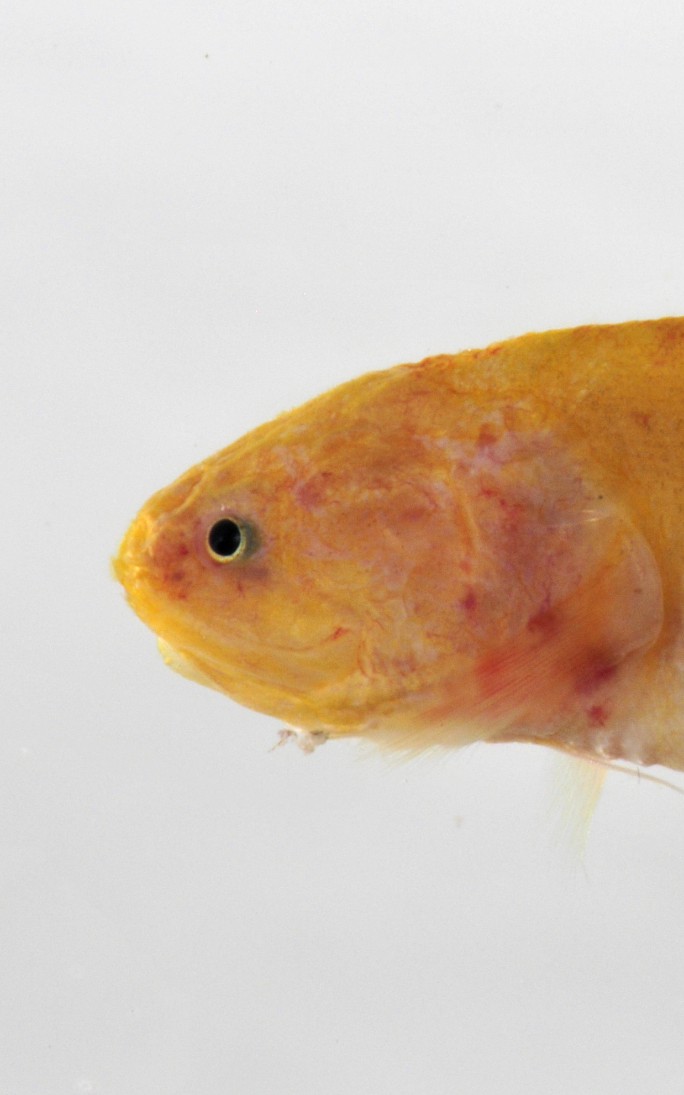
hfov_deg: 3.8
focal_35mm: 347
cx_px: 1129
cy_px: 545
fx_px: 10353
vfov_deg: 6.1
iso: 200
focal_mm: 105
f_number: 36
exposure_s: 1/60
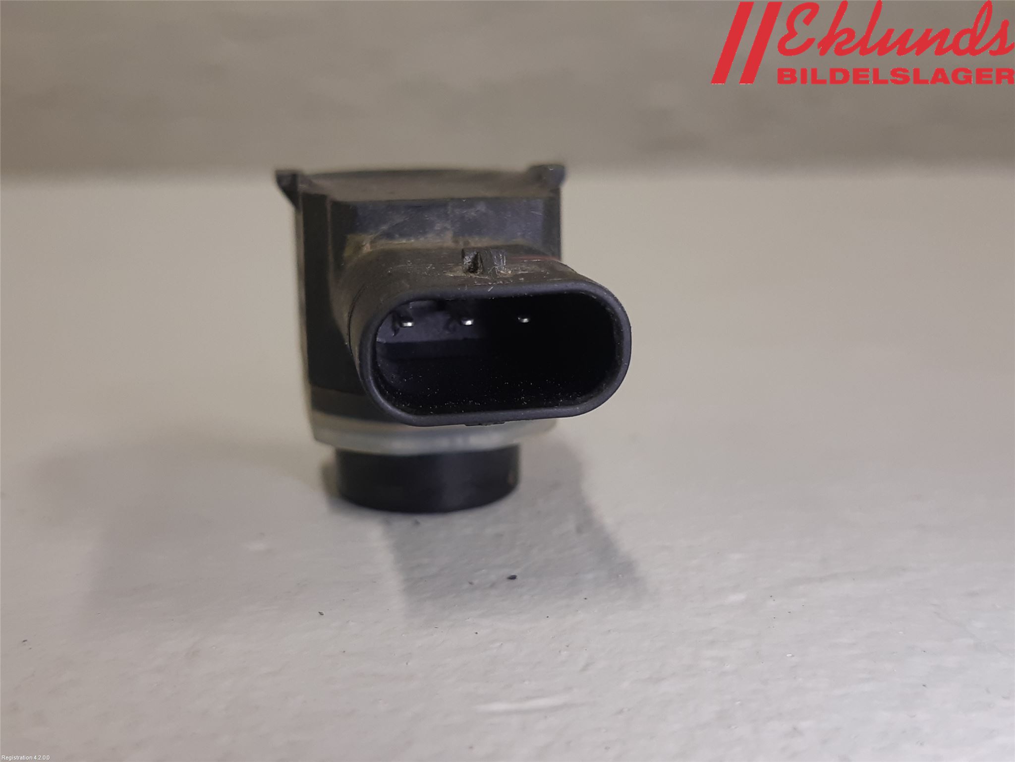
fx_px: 762
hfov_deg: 67.3
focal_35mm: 26
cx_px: 508
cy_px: 381
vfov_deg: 53.1
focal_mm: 3.93
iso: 100
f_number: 1.7
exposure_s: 1/50
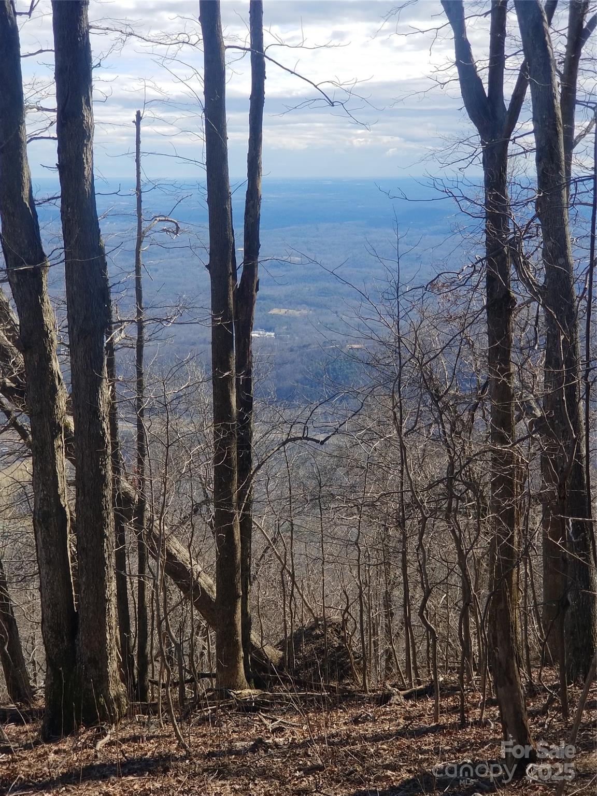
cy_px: 398
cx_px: 298
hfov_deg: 28.0
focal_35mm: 52
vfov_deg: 36.8
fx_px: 1196
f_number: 2.4
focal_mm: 6
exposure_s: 1/596
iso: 25
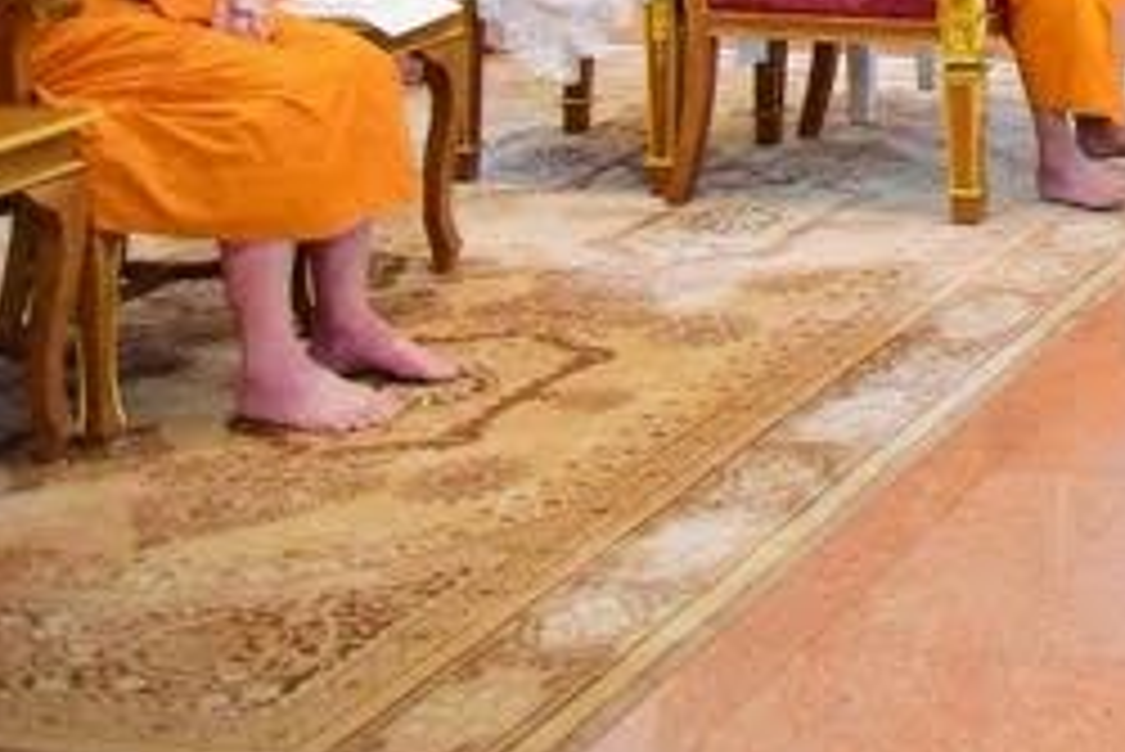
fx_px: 2658
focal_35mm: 85
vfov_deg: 14.6
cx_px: 1845
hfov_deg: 19.6
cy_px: -489
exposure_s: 1/125
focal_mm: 24
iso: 3200
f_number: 4
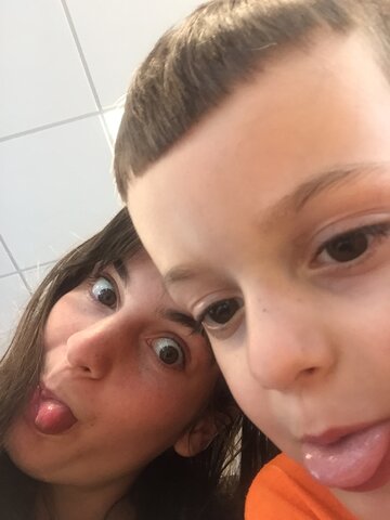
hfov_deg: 45.4
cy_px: 260
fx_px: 466
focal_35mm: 31
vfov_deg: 58.4
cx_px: 195
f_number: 2.2
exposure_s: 1/30
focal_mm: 2.65
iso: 125
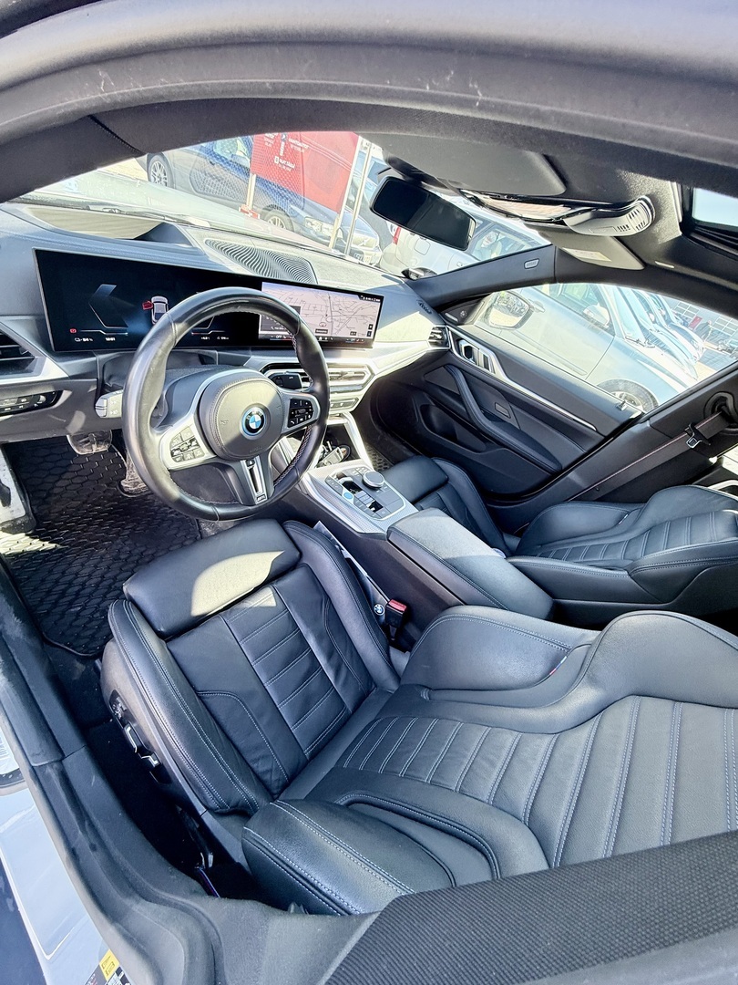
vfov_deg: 102.1
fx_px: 398
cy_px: 492
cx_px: 369
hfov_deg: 85.7
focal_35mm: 14
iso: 100
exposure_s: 1/99
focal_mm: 2.22
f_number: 2.2
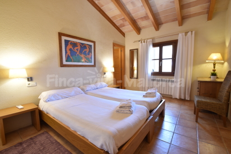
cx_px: 116
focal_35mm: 15
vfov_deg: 77.3
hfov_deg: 100.4
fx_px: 96
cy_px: 77
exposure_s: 1/1.6
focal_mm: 10
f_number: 5.6
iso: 100
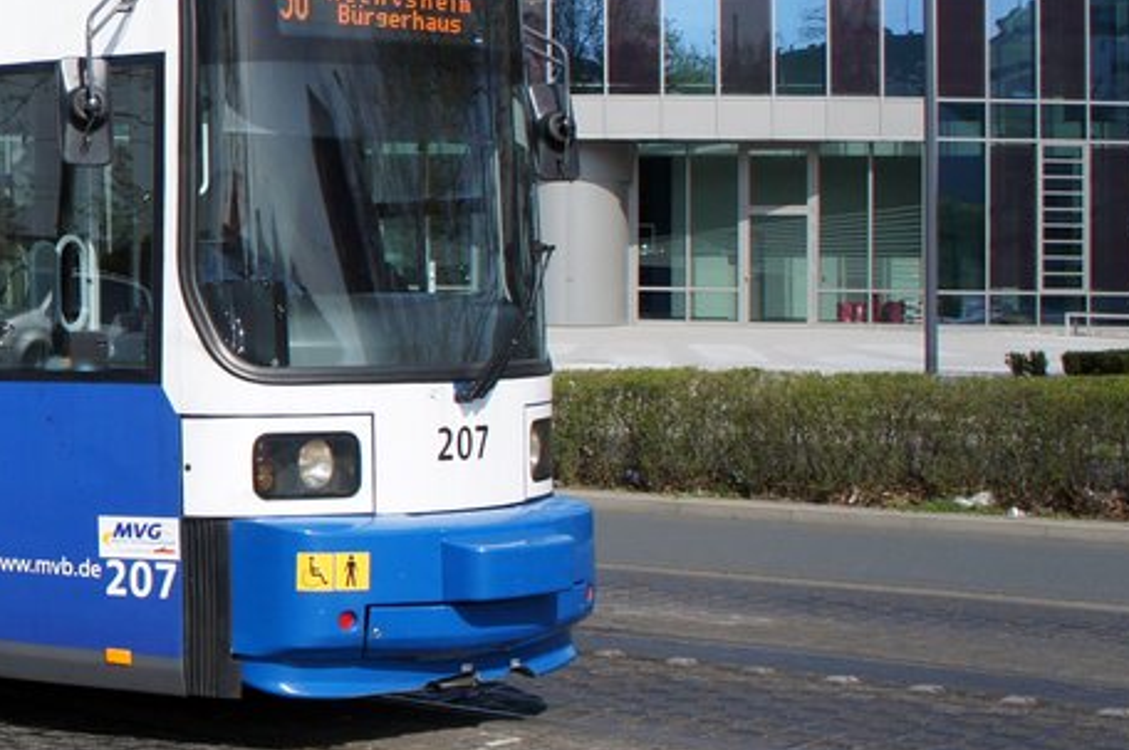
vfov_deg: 17.1
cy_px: 161
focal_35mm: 79
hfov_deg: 23.2
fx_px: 2475
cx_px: -282
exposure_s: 1/2000
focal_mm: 20
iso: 400
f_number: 5
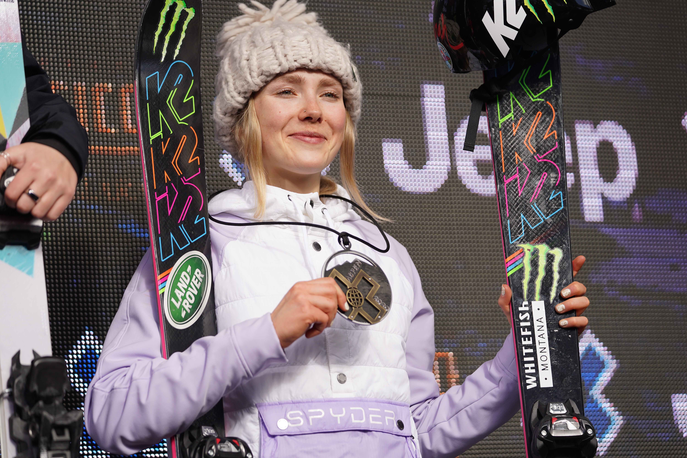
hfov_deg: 15.5
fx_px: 2519
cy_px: 229
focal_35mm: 132
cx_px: 344
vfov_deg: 10.4
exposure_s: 1/1600
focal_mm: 132
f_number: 2.8
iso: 160
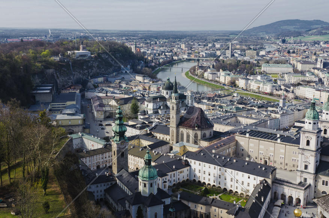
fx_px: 383
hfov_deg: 46.5
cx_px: 164
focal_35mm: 42
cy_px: 109
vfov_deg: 31.7
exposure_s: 1/250
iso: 100
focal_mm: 28
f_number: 8
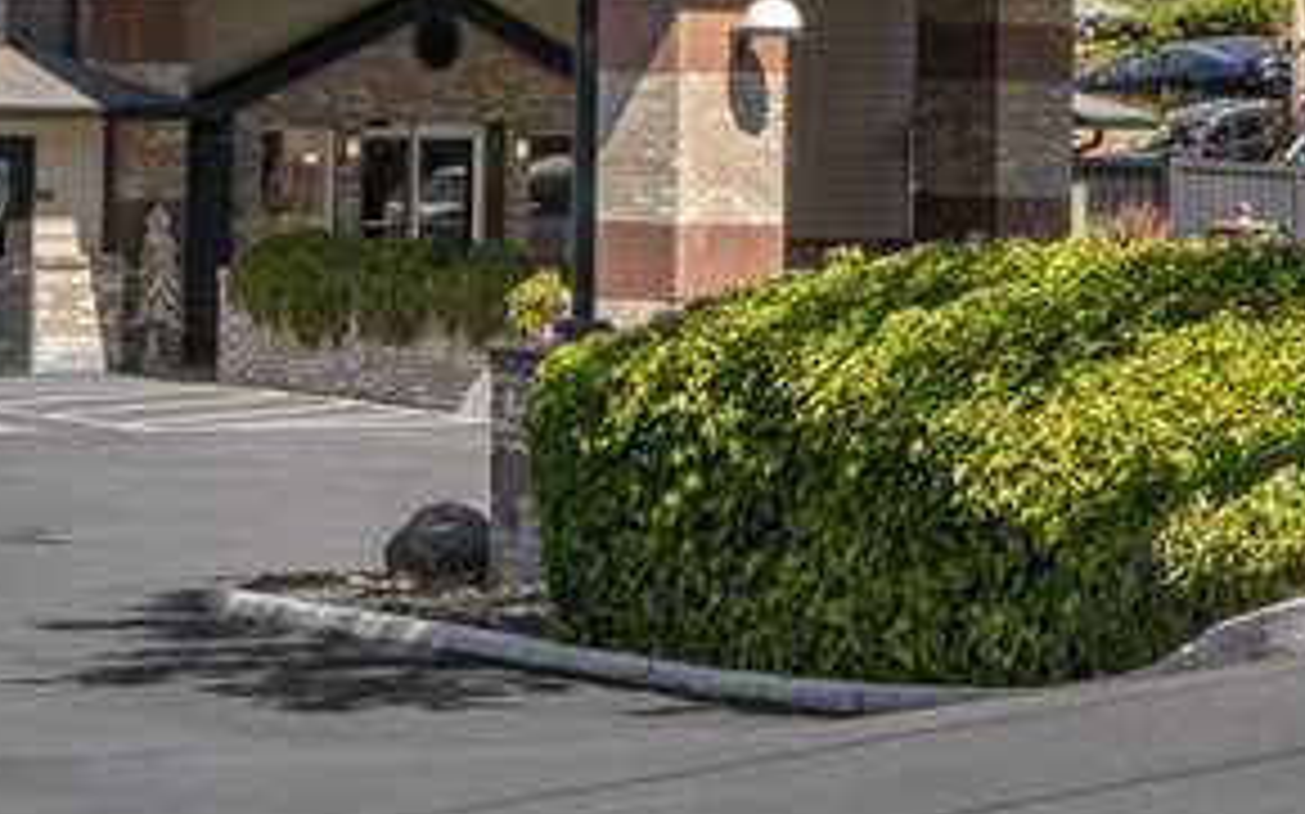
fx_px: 5119
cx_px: 504
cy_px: -385
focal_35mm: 144
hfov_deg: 14.5
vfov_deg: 8.9
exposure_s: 1/800
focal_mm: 40
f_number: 11
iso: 250
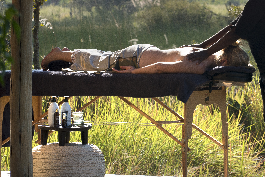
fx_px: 2879
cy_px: 24
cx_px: 214
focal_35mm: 391
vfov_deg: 3.5
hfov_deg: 5.3
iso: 200
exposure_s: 1/750
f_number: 8
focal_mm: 150
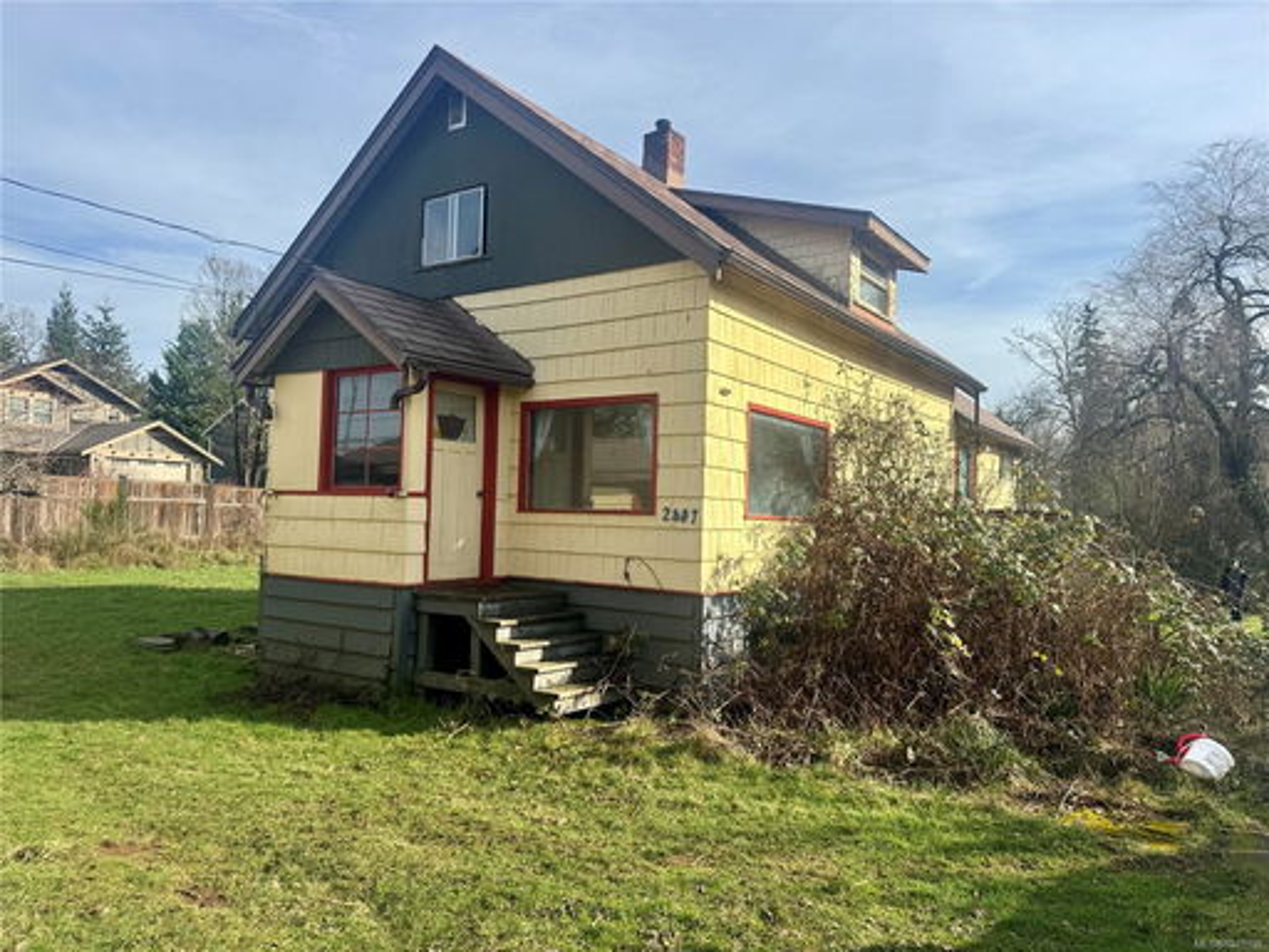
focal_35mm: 24
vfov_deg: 56.8
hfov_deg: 71.6
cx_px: 634
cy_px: 476
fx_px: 880
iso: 80
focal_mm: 6.76
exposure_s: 1/3802
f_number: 1.78
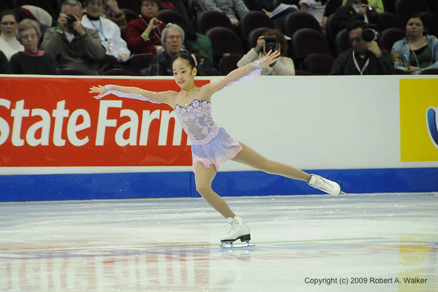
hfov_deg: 6.9
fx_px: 3649
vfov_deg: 4.6
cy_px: 146
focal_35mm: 300
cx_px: 219
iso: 3200
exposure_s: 1/640
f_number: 5.6
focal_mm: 200
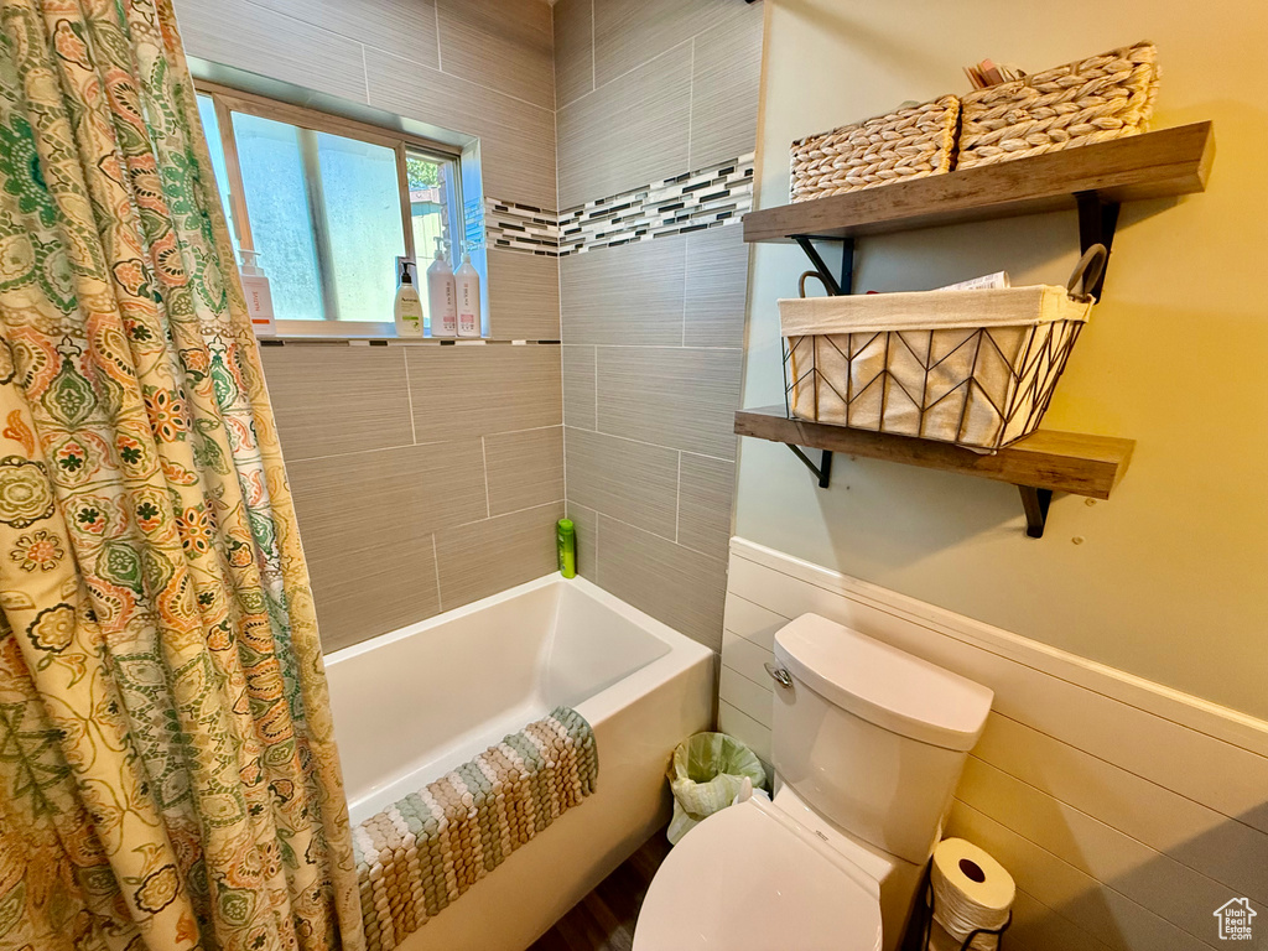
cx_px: 634
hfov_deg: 102.1
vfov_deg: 85.7
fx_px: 513
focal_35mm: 14
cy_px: 476
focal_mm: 2.22
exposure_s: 1/120
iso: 400
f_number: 2.2
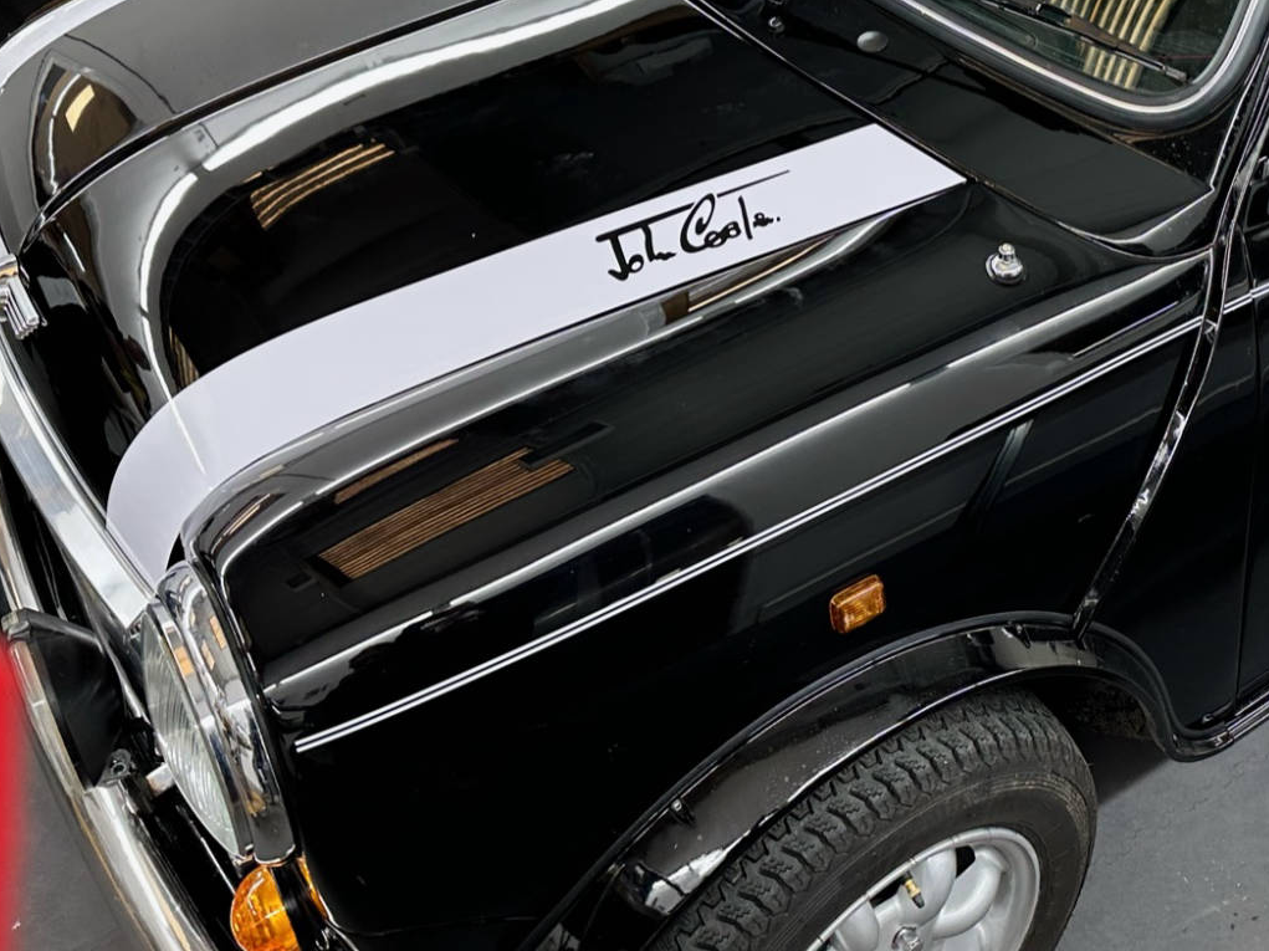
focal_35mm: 47
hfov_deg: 39.0
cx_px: 1006
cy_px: 33
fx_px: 1722
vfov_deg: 29.1
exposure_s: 1/100
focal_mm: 6.86
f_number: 1.78
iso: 80
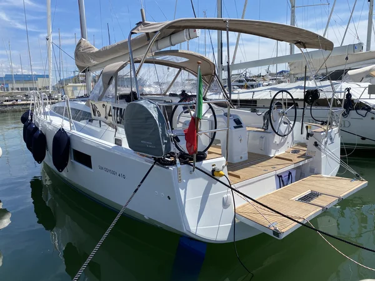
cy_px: 140
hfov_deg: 67.3
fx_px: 282
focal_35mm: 26
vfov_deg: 53.1
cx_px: 188
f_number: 1.8
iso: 32
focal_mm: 4.25
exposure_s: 1/3401
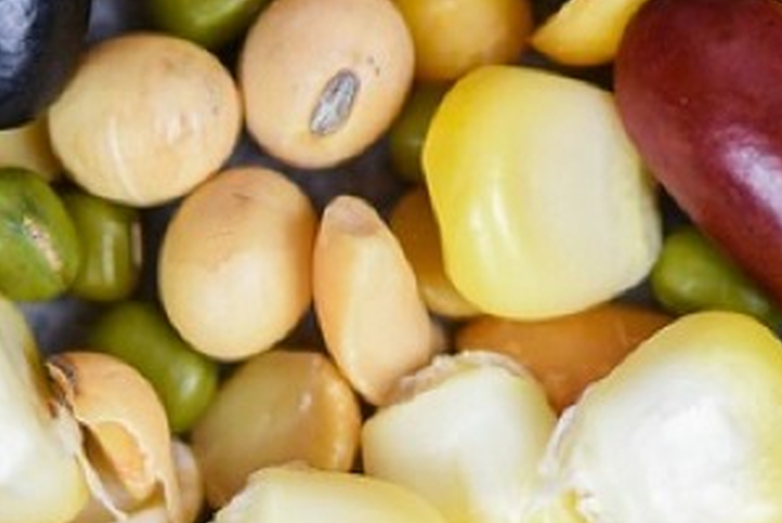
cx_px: 102
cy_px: 615
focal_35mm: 421
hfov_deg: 4.9
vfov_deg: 3.3
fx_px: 9154
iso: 500
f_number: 4.5
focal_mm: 105
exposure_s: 1/80
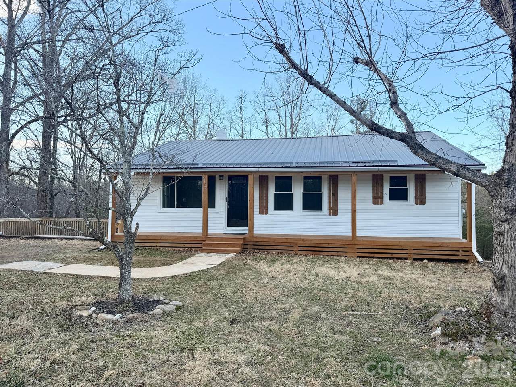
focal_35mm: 24
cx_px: 258
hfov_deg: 71.6
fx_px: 358
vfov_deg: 56.8
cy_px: 194
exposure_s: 1/888
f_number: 1.78
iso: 80
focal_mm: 6.76
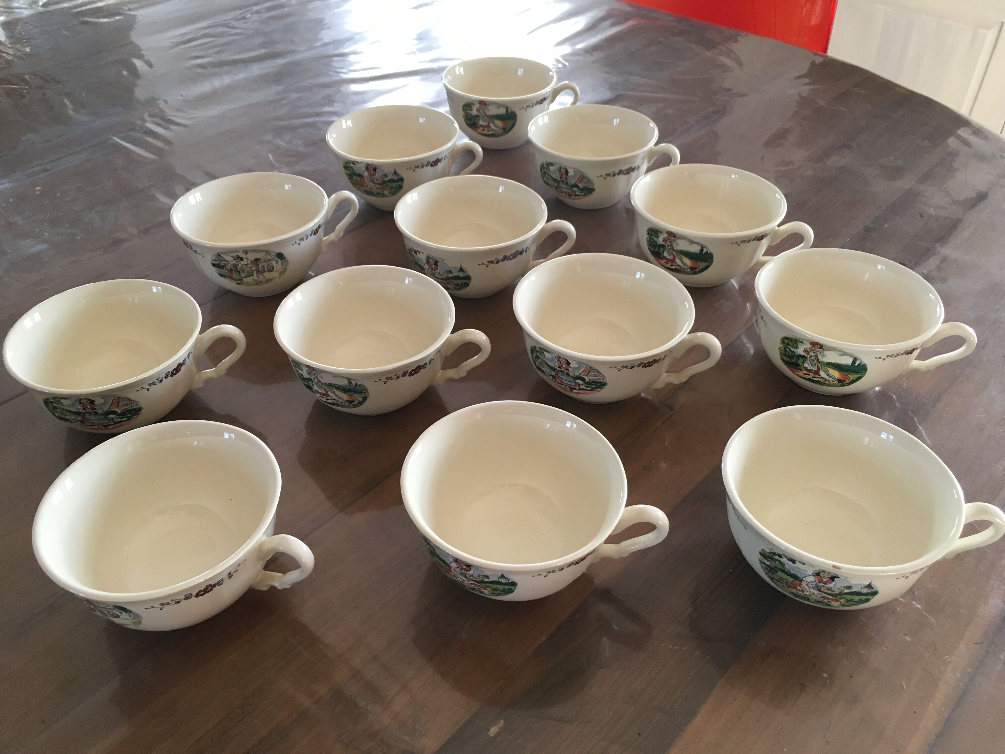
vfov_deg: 48.2
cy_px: 377
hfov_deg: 61.7
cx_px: 502
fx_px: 842
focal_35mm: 29
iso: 64
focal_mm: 4.15
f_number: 2.2
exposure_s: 1/33
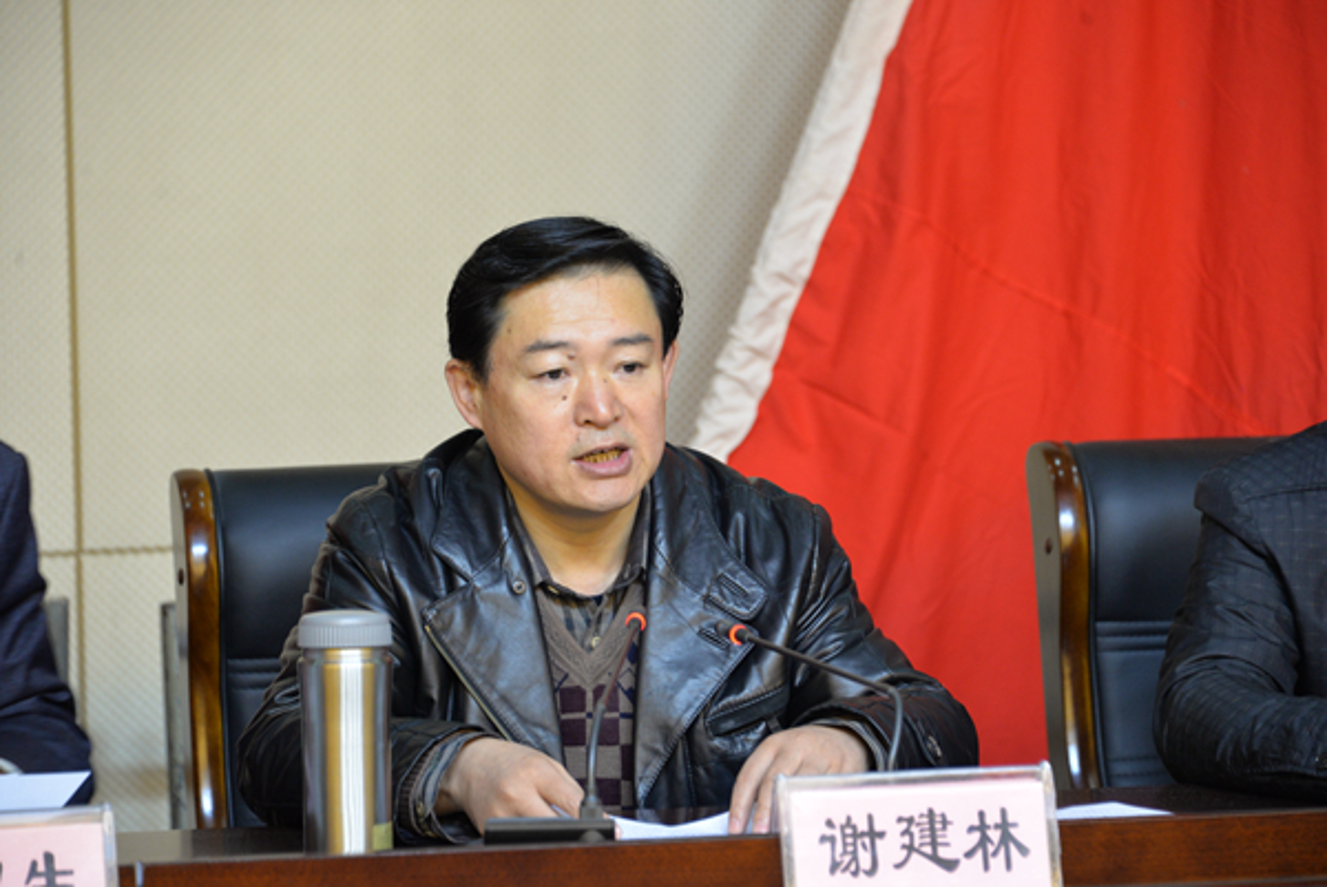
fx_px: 6271
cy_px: 444
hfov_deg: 12.1
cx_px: 664
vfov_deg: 8.1
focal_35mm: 170
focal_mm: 170
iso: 1600
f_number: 5.6
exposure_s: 1/15
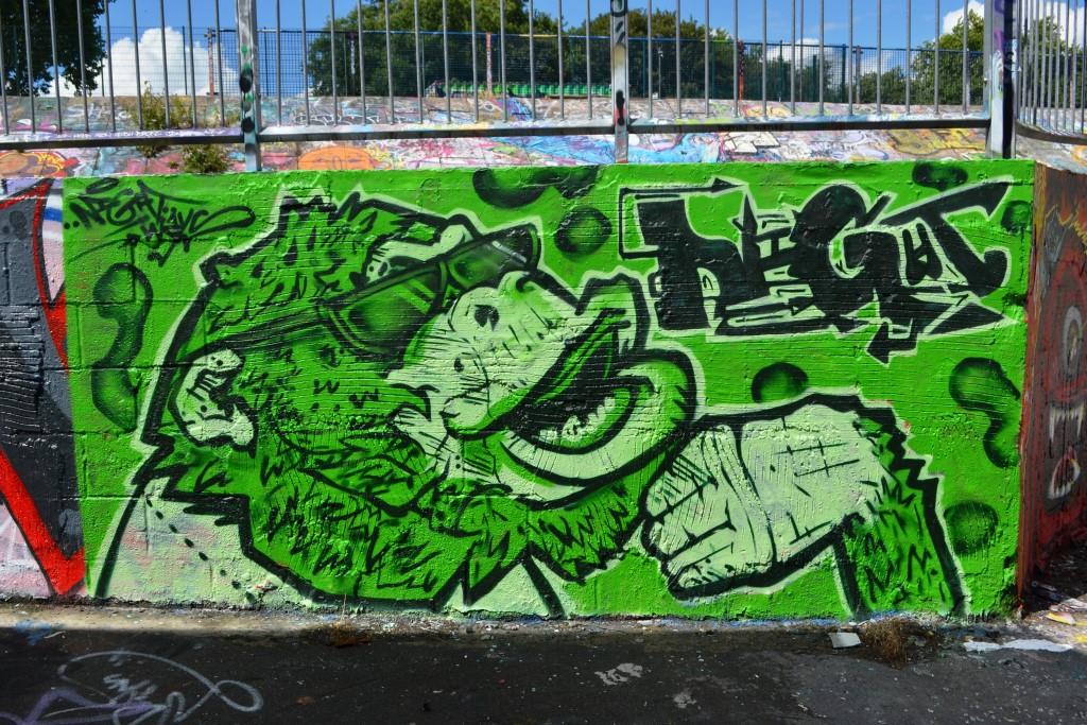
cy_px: 362
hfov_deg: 53.1
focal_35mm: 36
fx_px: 1087
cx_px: 544
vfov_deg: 36.9
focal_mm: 24
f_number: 8
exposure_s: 1/250
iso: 100
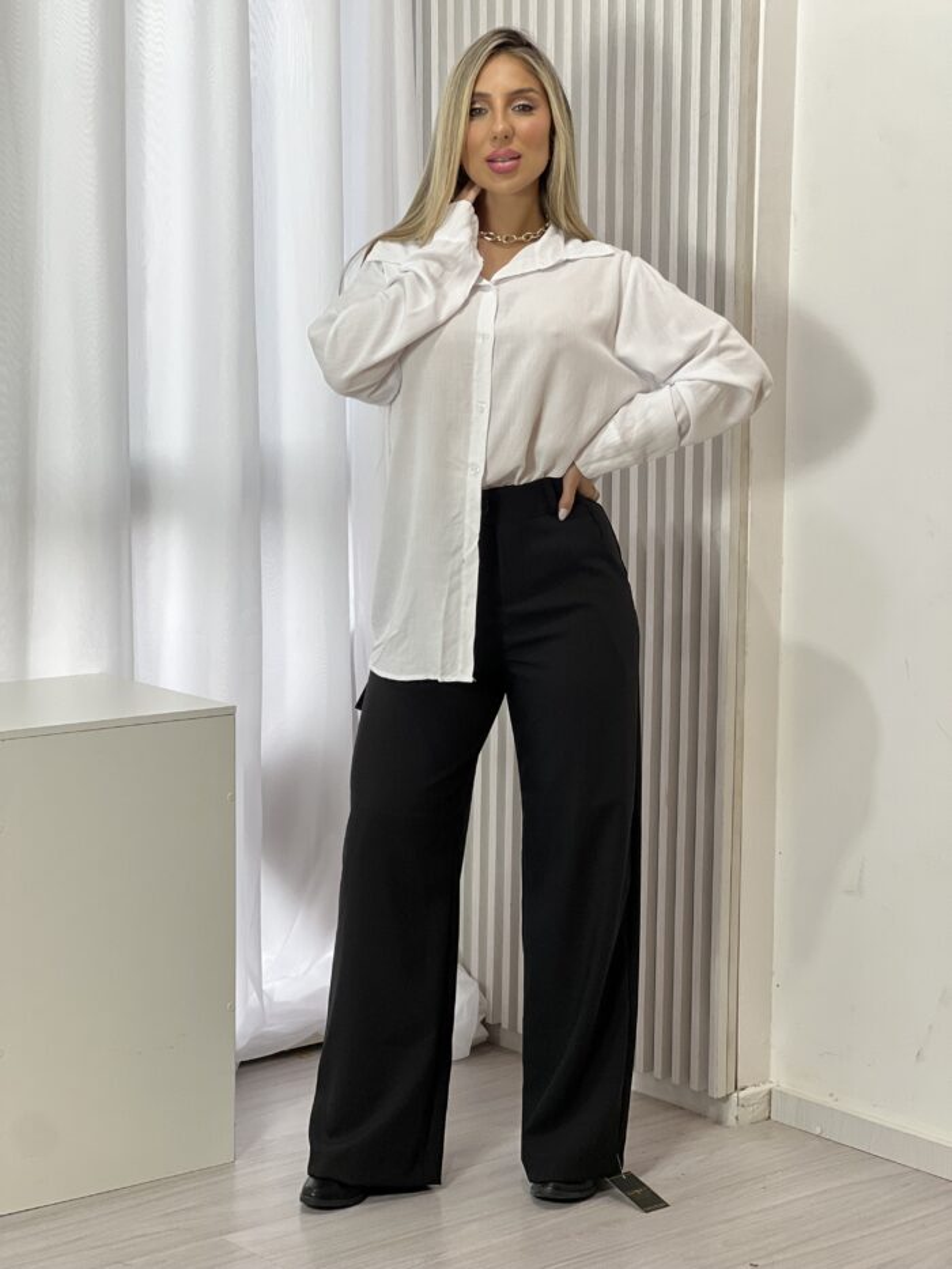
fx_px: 2823
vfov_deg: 25.3
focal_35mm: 77
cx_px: 476
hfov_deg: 19.1
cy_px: 634
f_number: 2.8
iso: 125
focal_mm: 9
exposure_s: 1/120
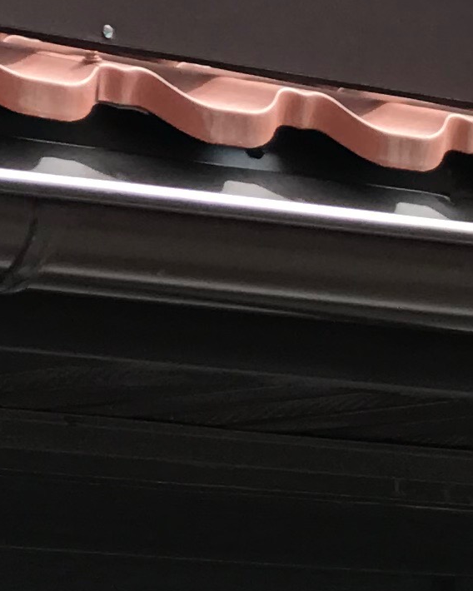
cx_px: 1277
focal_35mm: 316
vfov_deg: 6.1
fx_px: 5530
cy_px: 857
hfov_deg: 4.7
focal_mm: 6.6
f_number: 2.8
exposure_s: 1/209
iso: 20
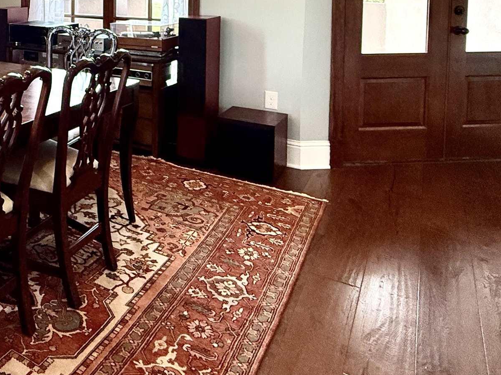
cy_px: 3
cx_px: 19
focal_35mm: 36
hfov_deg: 44.9
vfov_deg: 35.9
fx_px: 521
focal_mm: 2.22
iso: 320
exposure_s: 1/120
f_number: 2.2
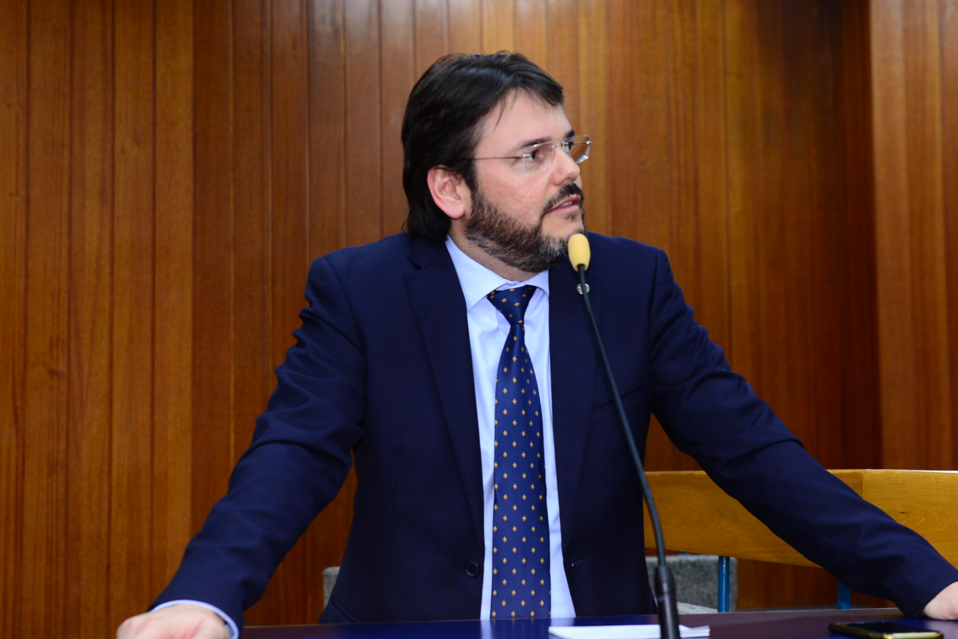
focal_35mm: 67
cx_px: 510
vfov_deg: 20.3
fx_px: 1783
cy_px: 326
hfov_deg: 30.1
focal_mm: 60
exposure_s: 1/60
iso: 1600
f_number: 4.5
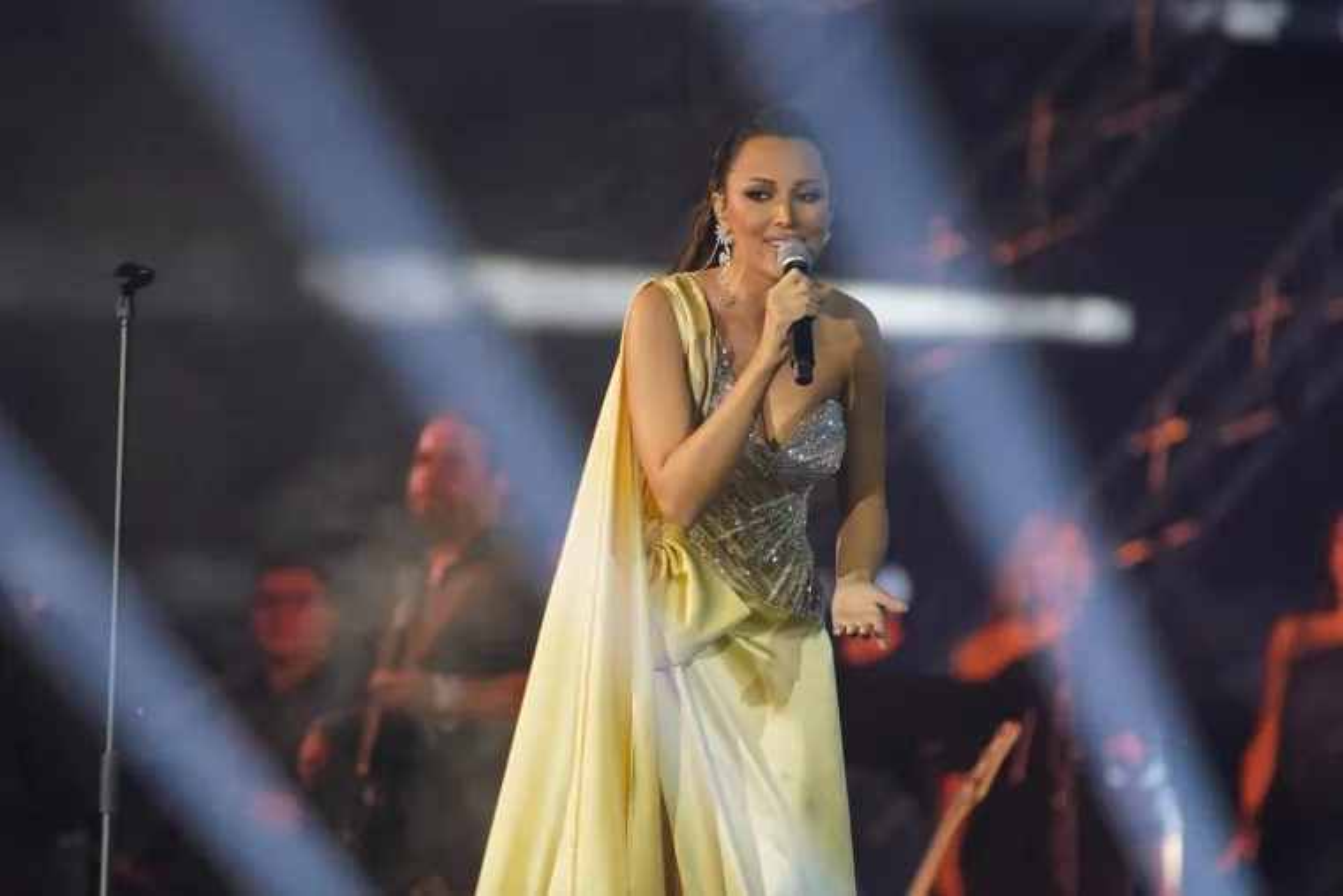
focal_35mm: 300
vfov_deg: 4.6
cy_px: 448
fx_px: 11193
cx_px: 672
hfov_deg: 6.9
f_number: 2.8
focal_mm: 200
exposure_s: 1/320
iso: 1250
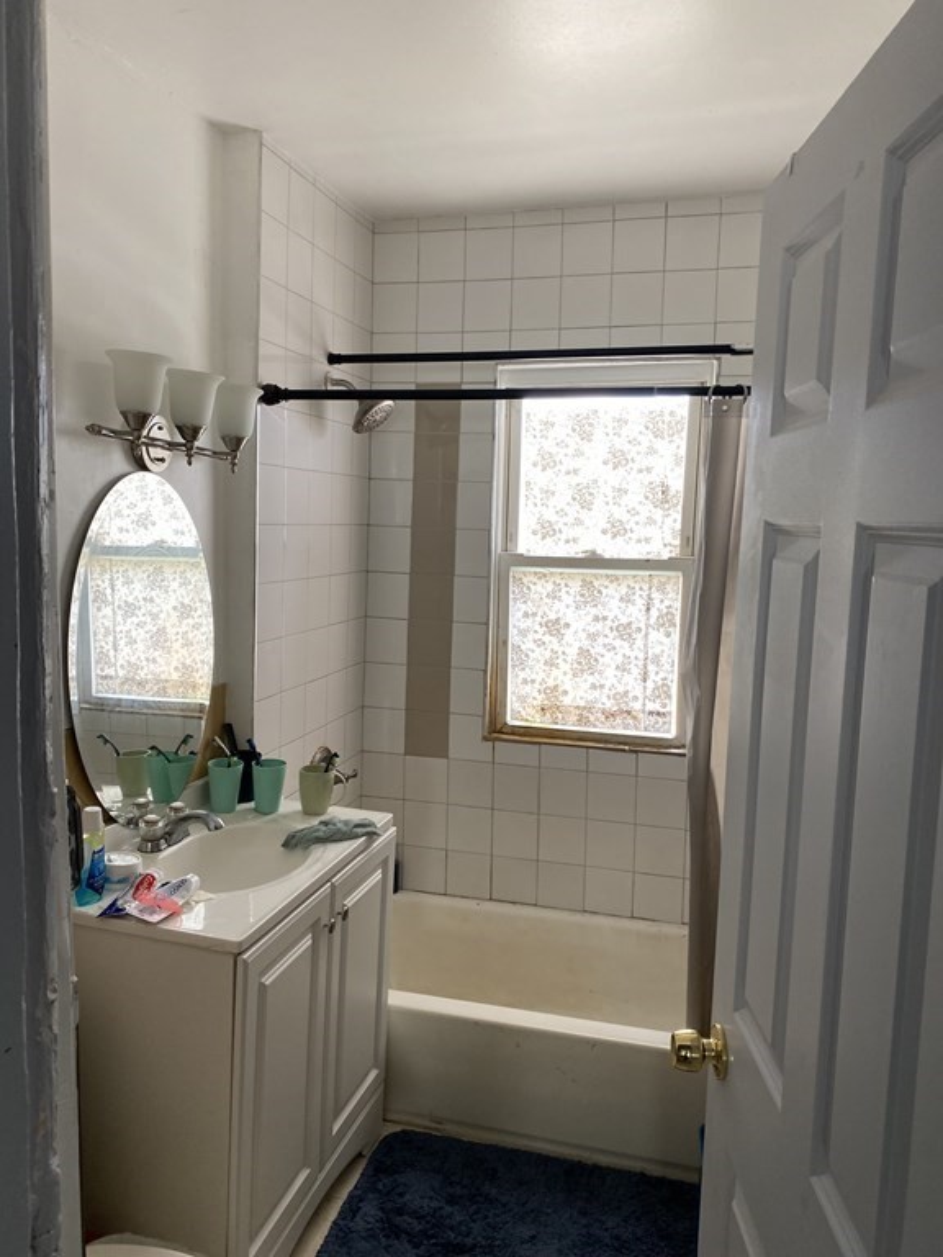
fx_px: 944
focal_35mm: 26
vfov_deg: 67.3
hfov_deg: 53.1
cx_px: 472
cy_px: 628
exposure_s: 1/60
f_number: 1.8
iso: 64
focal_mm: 4.25
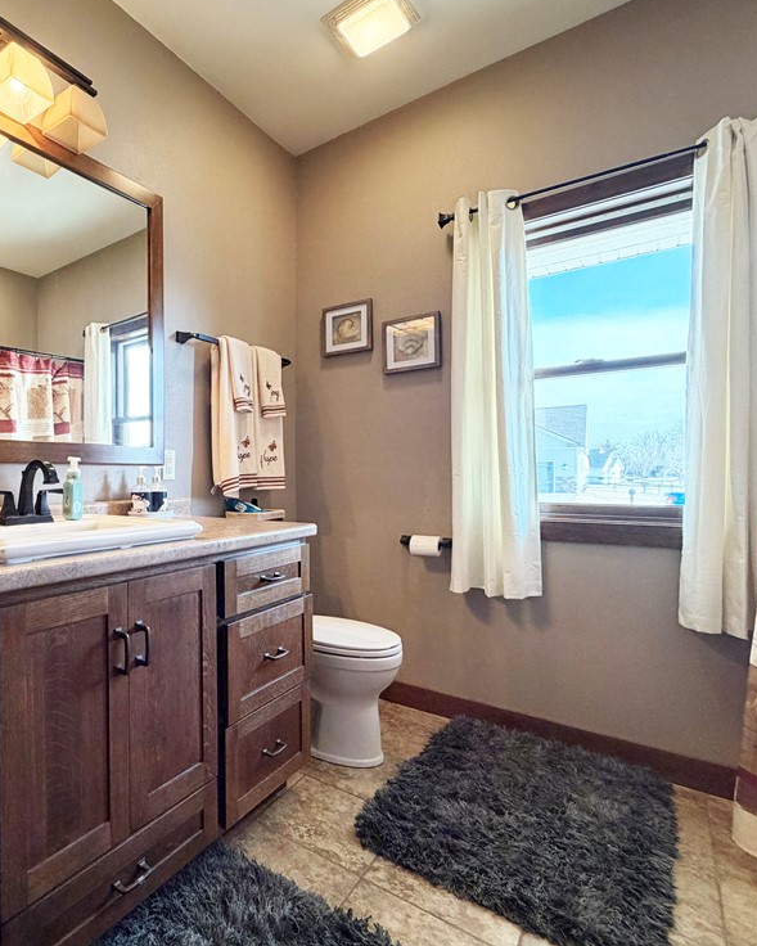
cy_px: 474
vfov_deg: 83.3
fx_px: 532
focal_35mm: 19
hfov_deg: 64.7
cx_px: 154
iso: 250
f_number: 2.2
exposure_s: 1/60
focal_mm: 2.22
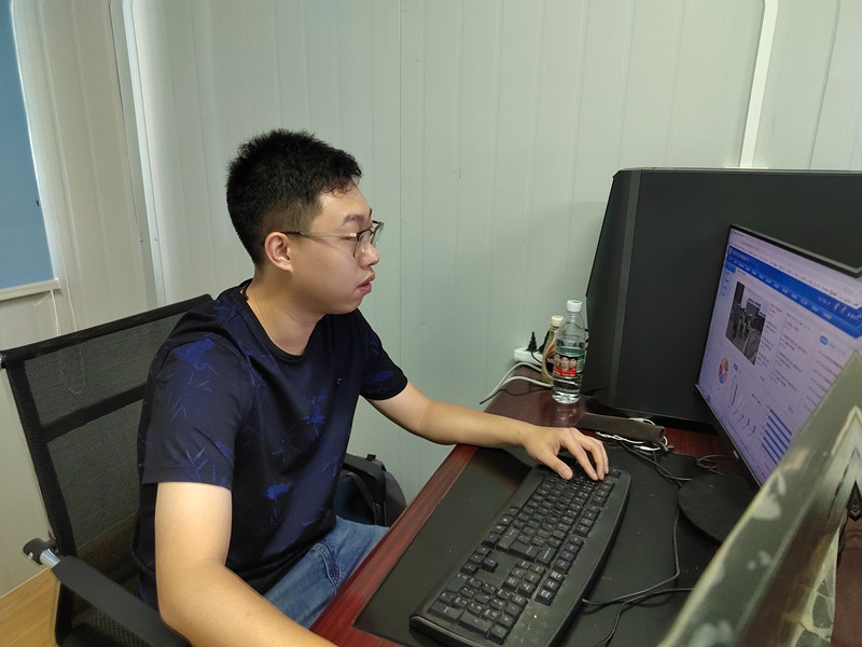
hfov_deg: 73.9
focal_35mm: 23
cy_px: 324
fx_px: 573
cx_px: 431
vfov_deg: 58.9
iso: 1825
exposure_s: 1/50
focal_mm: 5.52
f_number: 1.9
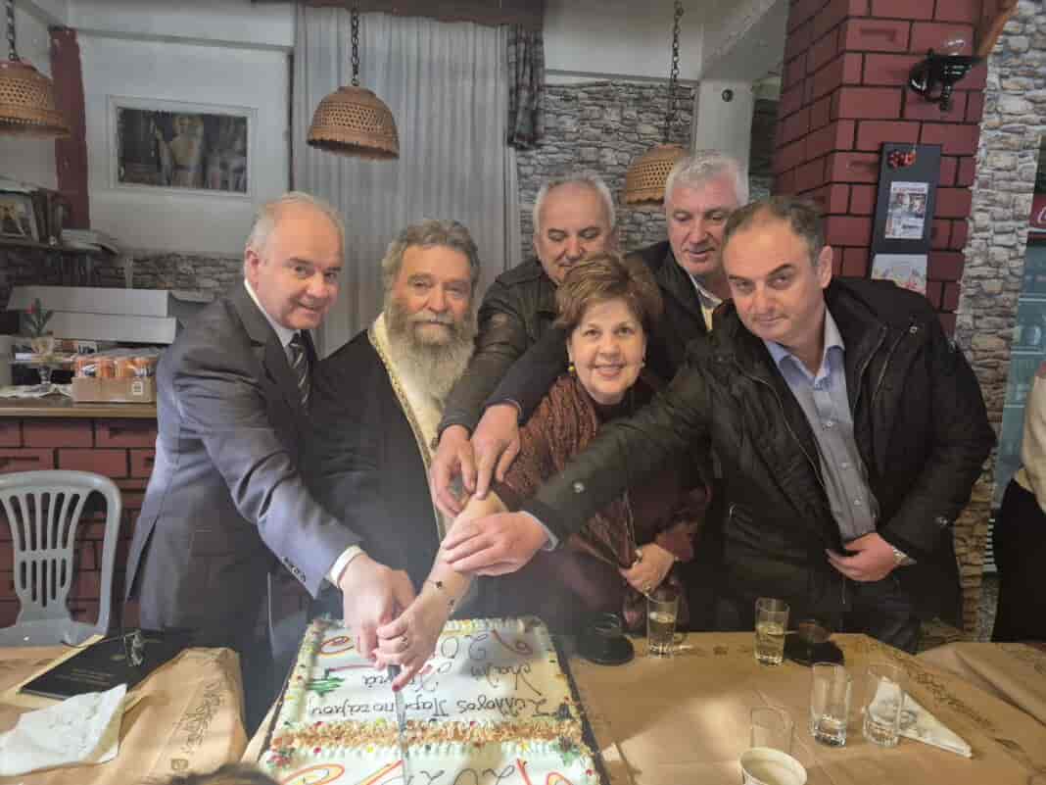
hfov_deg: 73.9
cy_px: 392
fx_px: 695
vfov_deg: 58.9
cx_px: 523
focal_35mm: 23
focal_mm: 5.4
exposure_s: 1/100
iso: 800
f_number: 1.8
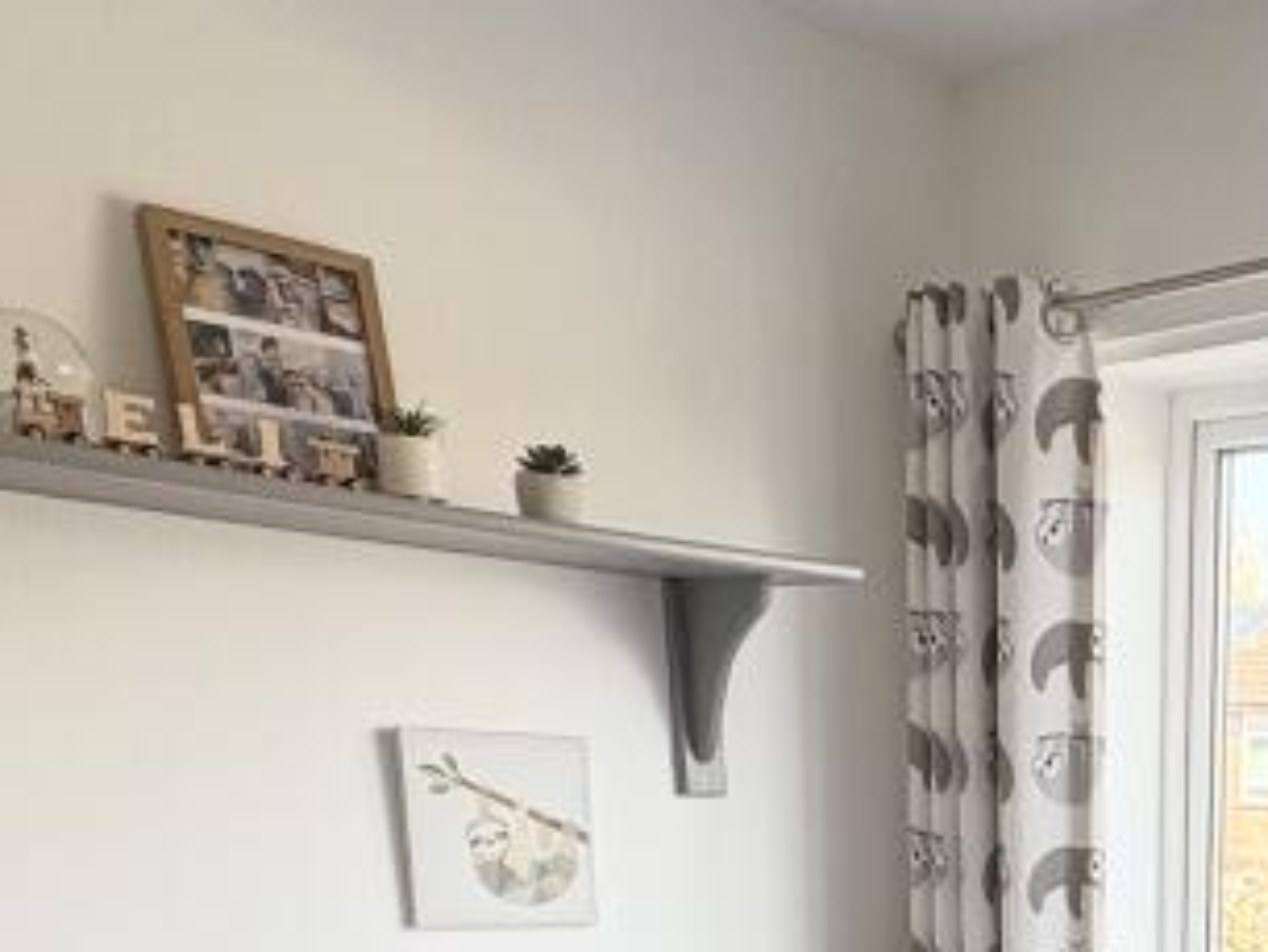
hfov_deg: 35.7
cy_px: 1364
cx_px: 1326
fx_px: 1722
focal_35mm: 47
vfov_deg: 24.9
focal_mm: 2.22
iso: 64
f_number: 2.2
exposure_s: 1/144
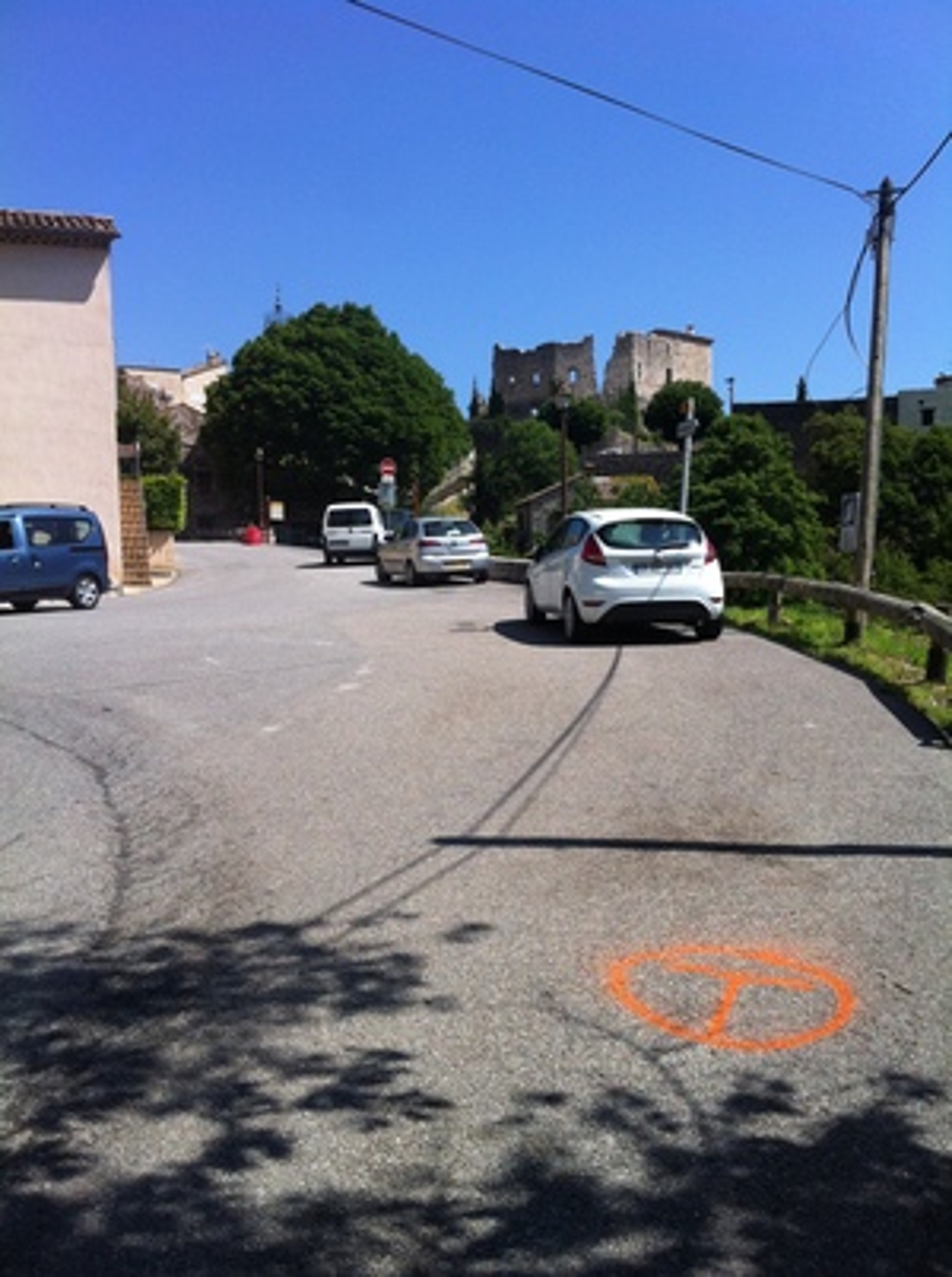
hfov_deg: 40.6
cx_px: 476
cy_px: 638
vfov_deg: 52.7
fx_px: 1288
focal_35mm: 35
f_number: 2.8
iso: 80
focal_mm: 3.85
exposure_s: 1/1588
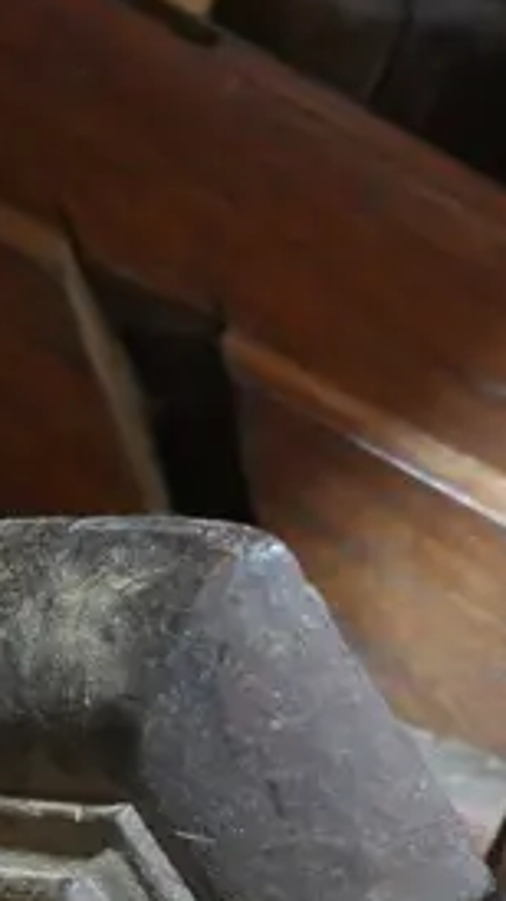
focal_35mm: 179
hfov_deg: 6.6
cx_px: 982
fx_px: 4272
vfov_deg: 11.9
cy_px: 972
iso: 2000
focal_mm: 22
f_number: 4.7
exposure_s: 1/60
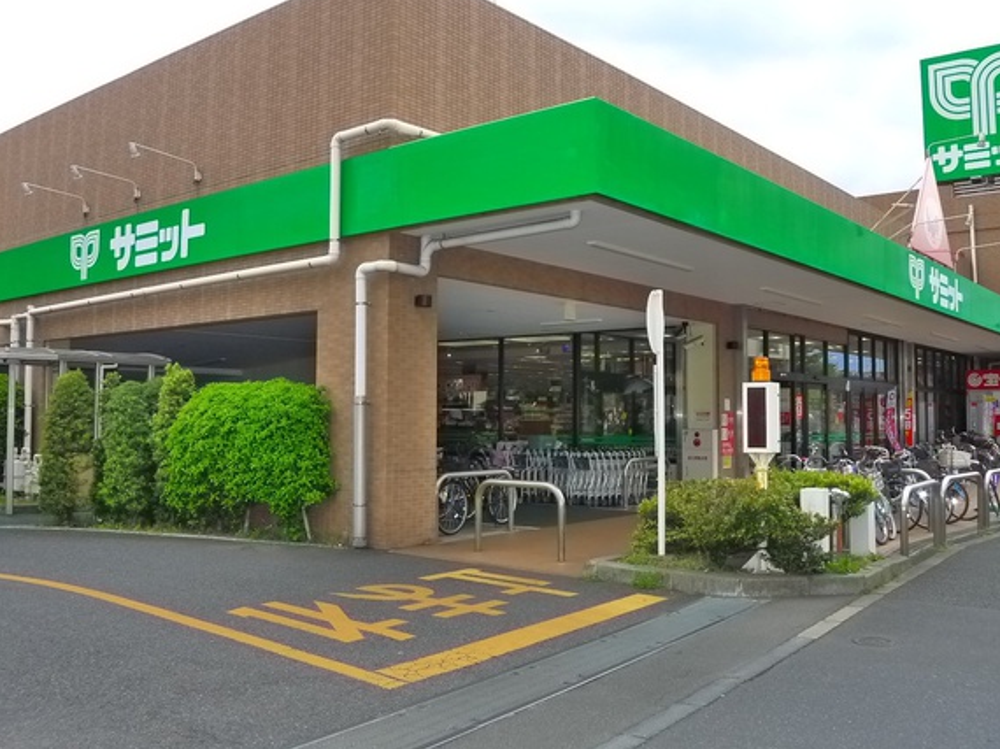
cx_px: 495
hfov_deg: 43.9
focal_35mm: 43
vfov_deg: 33.6
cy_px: 353
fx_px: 1242
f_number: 3.5
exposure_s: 1/400
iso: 400
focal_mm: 7.5
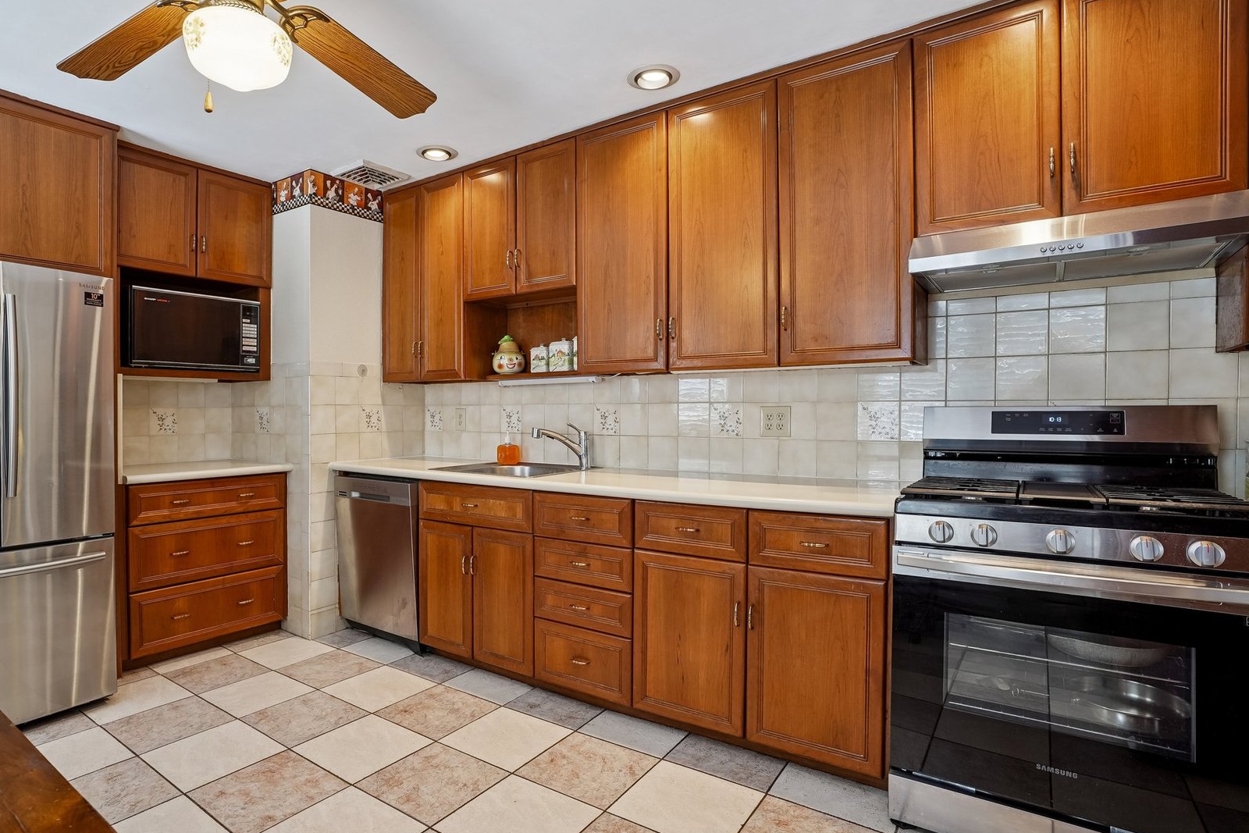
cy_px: 418
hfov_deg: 89.7
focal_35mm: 18
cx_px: 566
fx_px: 625
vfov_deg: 67.4
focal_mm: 16
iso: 400
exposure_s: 1/10
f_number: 8
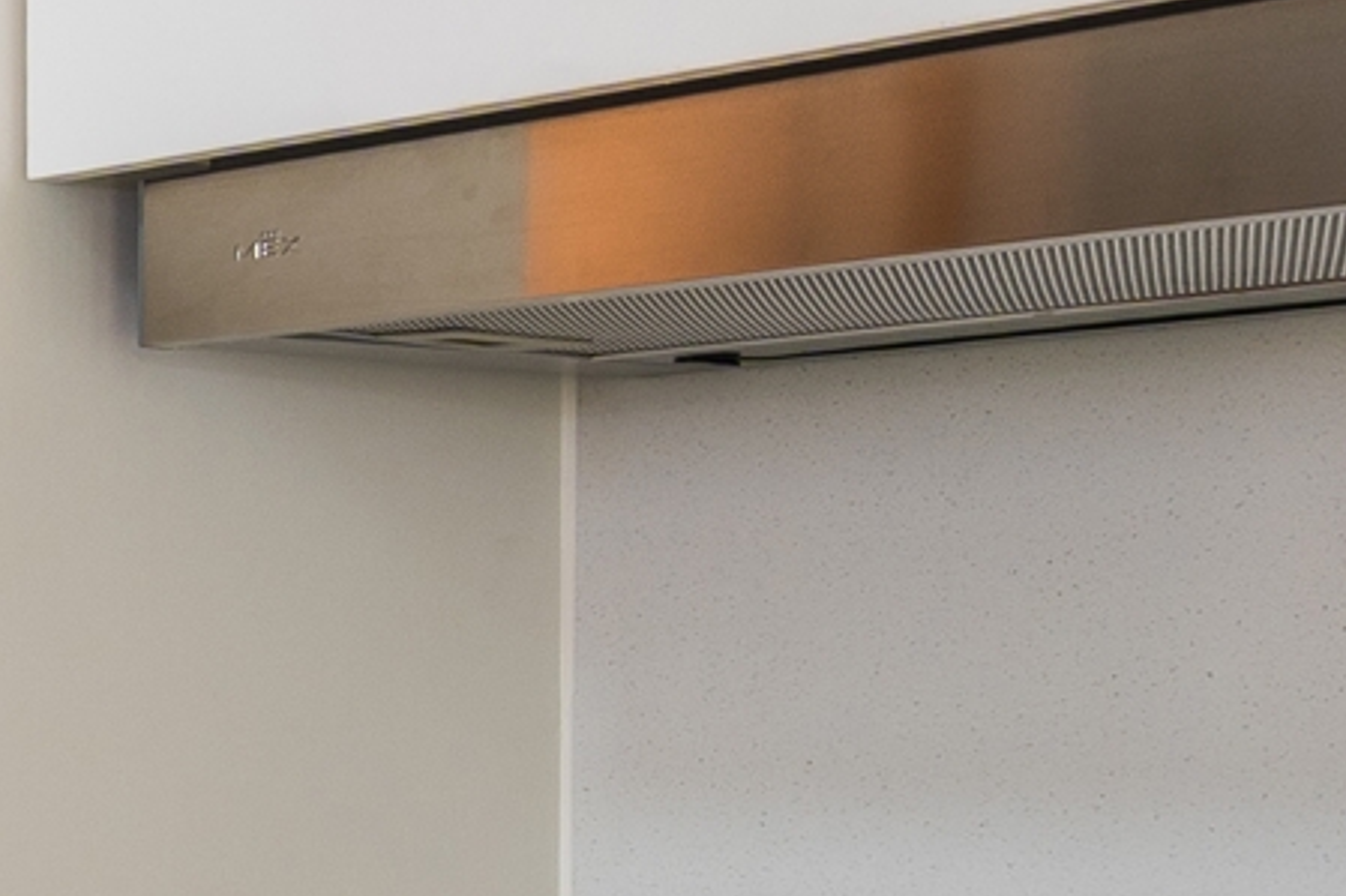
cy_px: 1157
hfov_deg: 16.2
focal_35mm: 107
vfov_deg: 12.4
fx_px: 3999
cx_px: -1061
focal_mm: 16
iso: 100
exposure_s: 1/4
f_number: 9
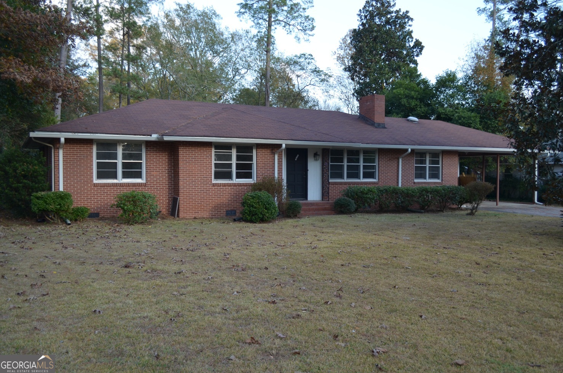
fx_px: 515
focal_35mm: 33
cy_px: 186
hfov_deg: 57.3
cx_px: 282
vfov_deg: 39.8
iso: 200
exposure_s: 1/200
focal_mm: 22
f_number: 4
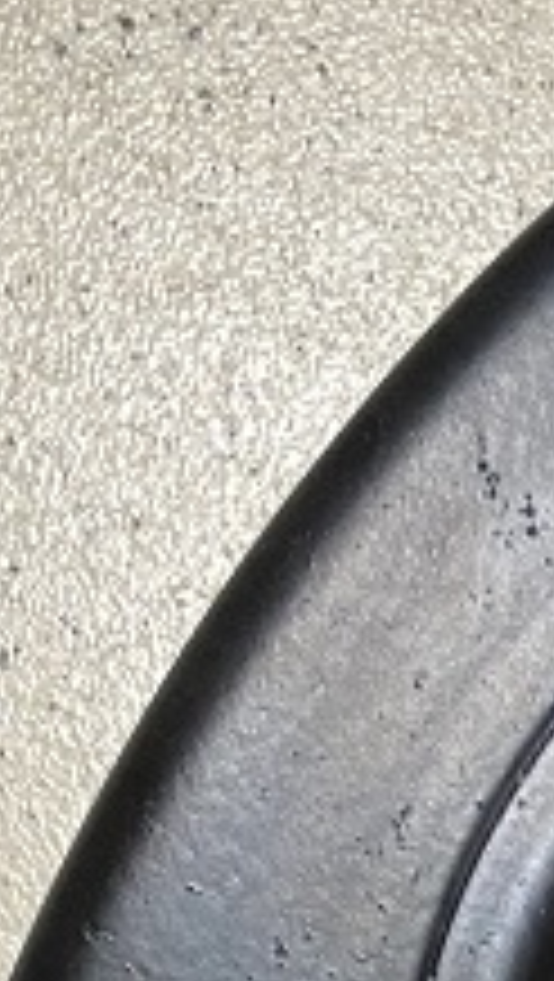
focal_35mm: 131
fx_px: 3413
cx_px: 1333
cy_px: 2007
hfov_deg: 8.5
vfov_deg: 13.7
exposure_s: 1/50
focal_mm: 4.25
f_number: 1.8
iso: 160
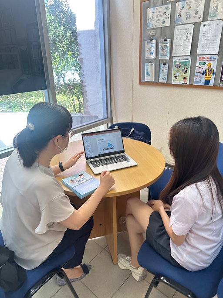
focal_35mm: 24
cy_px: 149
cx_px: 112
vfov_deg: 71.6
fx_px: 206
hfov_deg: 56.8
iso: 125
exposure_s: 1/100
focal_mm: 6.86
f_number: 1.78
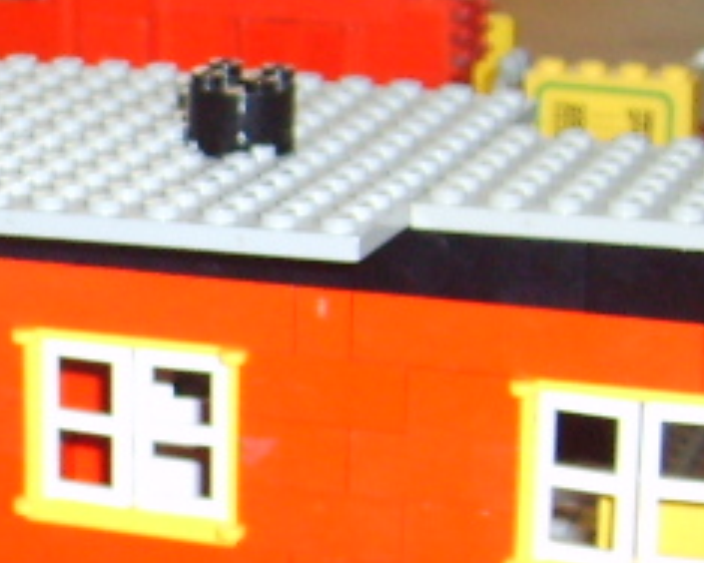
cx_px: -300
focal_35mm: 149
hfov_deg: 12.4
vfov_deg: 10.4
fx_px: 3105
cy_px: 362
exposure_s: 1/45
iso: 100
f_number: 2.8
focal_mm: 5.8
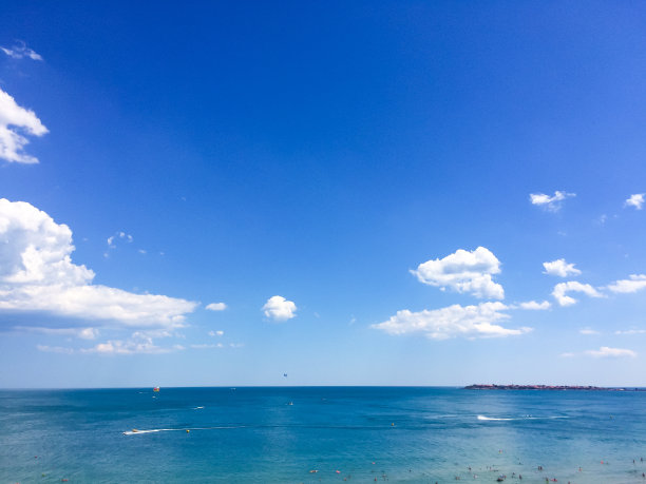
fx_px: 541
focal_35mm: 29
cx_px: 323
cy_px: 242
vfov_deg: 48.2
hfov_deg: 61.7
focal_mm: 4.15
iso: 32
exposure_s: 1/4600
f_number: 2.2
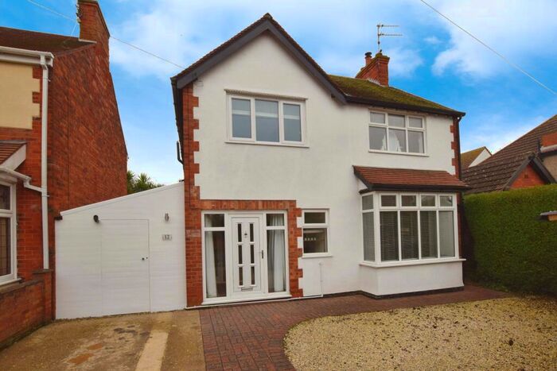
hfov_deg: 95.0
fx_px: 255
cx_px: 278
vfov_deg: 72.1
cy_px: 186
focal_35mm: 16
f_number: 9
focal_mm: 11
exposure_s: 1/320
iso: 200
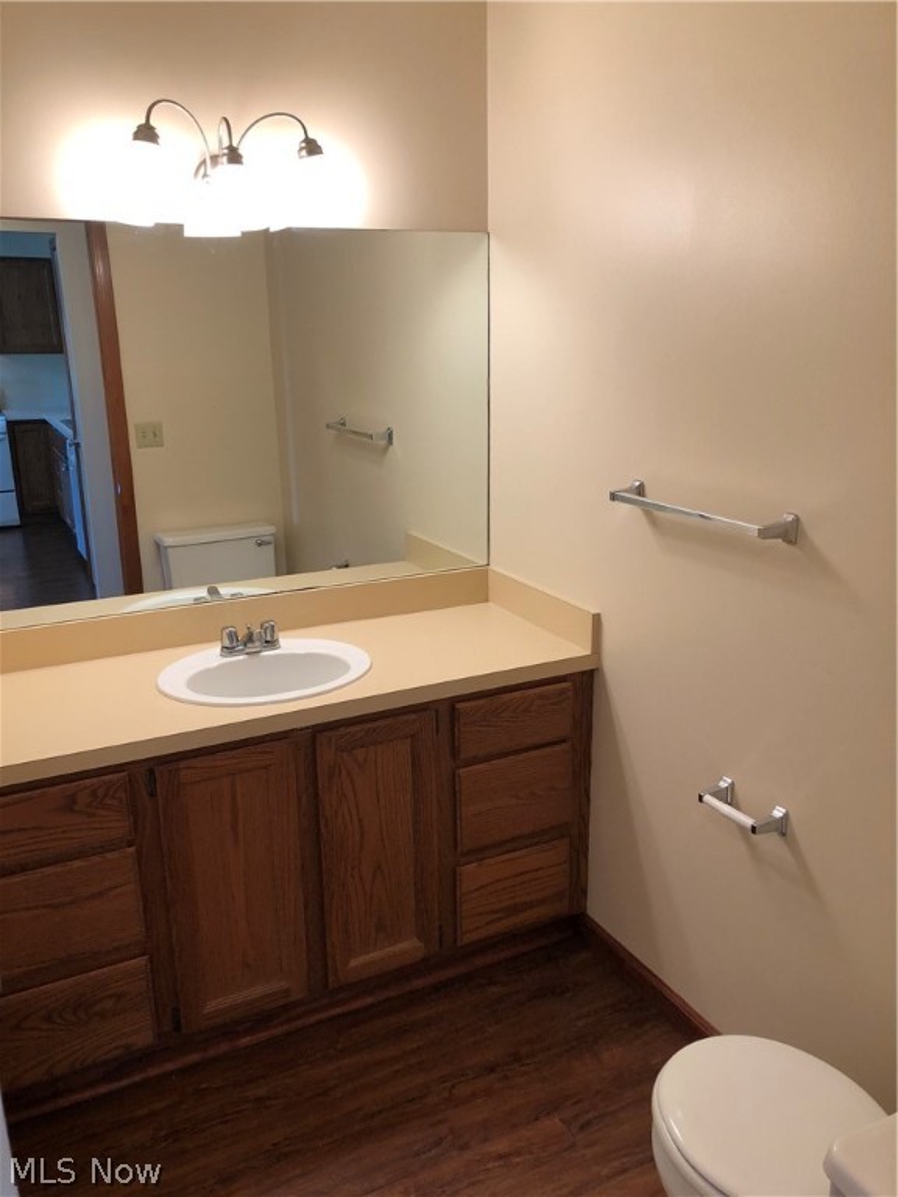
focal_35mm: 28
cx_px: 449
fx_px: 968
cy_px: 598
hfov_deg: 49.7
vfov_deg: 63.4
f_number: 1.8
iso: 32
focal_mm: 3.99
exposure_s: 1/30
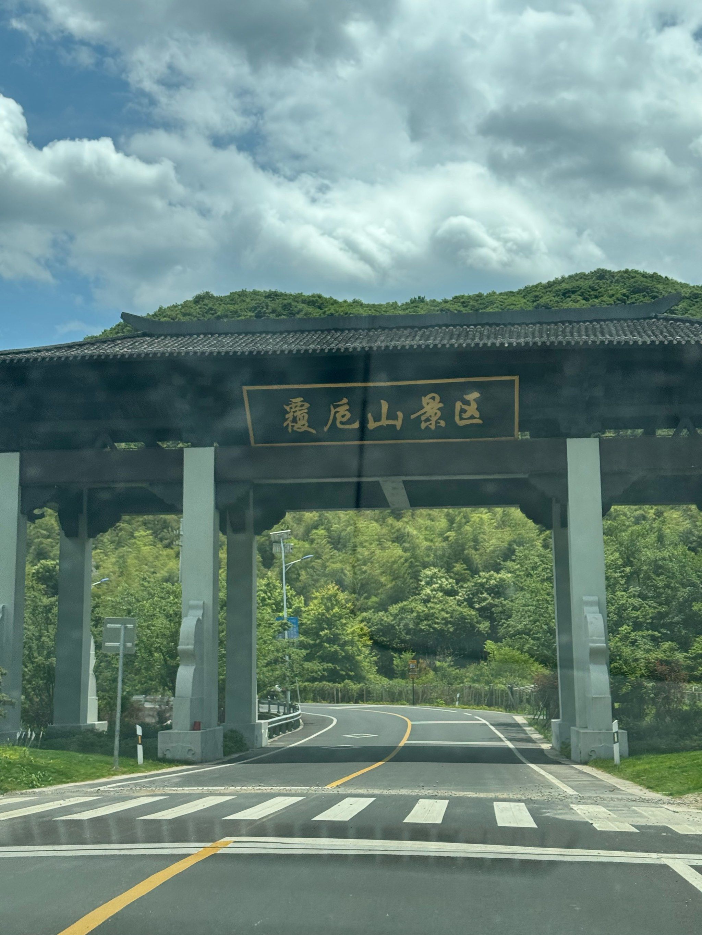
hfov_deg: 30.3
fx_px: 1298
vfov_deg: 39.7
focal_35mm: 48
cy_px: 468
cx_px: 351
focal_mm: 6.76
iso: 64
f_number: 1.78
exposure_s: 1/5376
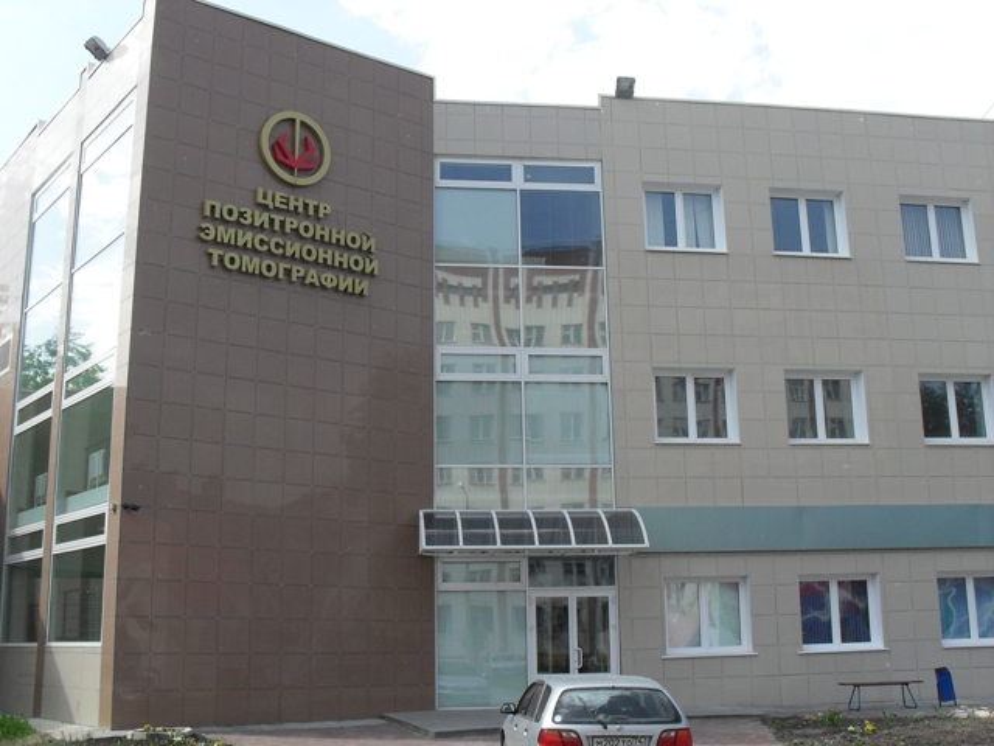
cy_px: 373
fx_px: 1091
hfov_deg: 49.0
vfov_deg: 37.7
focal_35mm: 38
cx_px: 497
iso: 80
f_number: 8.3
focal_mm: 6.3
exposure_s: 1/90
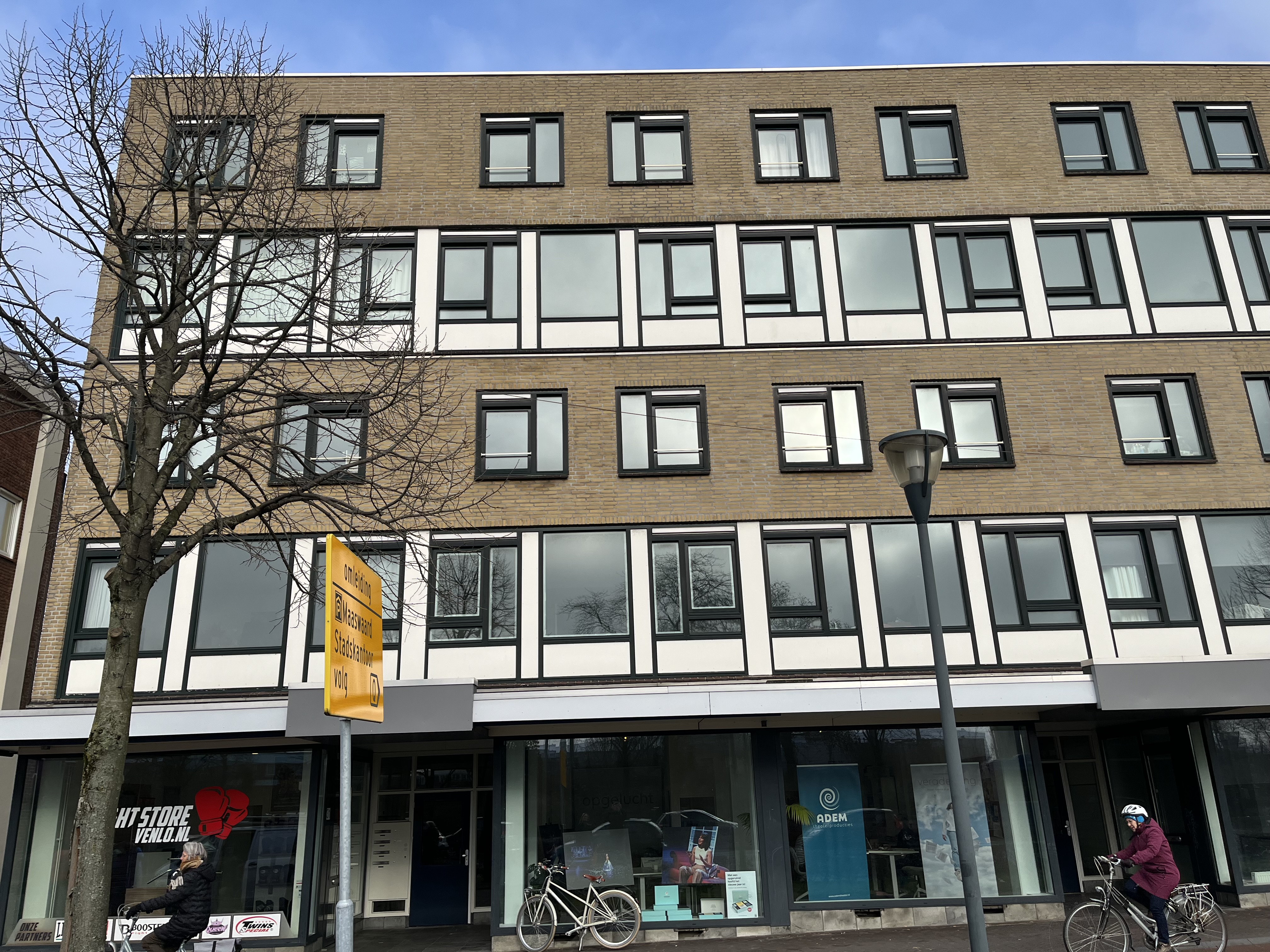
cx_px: 635
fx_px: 954
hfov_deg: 67.3
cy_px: 476
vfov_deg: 53.1
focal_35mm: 26
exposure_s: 1/2309
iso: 50
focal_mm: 5.1
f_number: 1.6
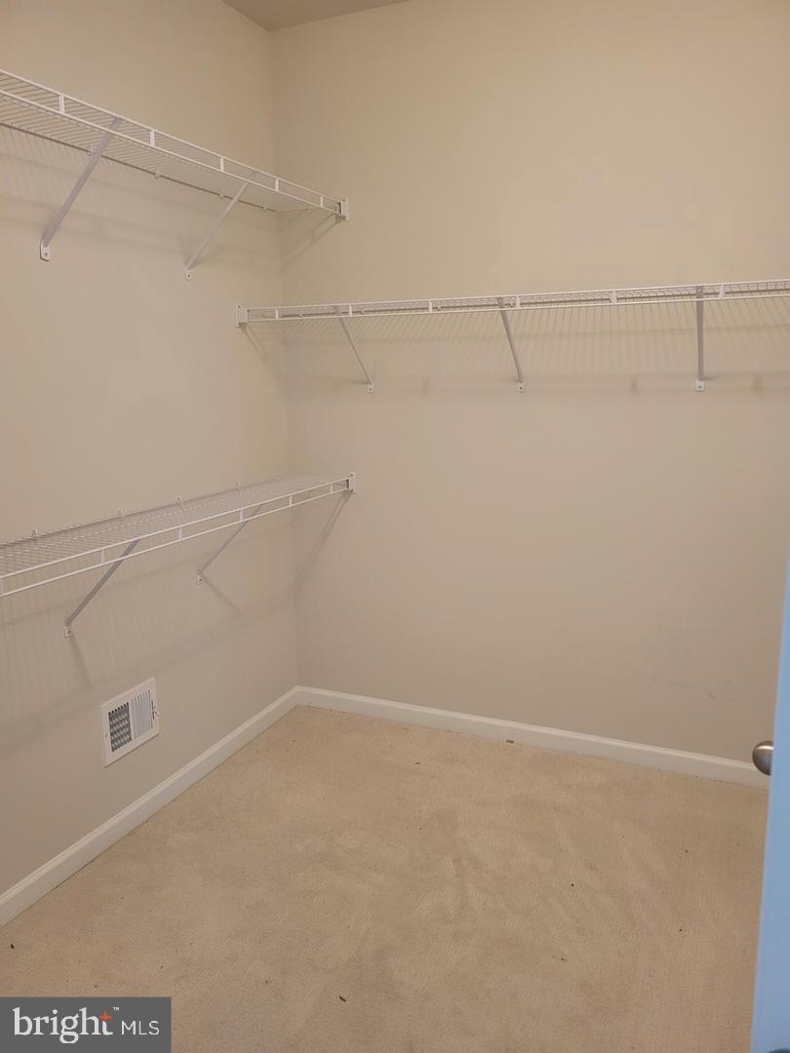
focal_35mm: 26
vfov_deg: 67.3
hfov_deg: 53.1
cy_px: 526
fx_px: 791
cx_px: 395
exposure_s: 1/40
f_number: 1.8
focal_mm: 5.4
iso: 320
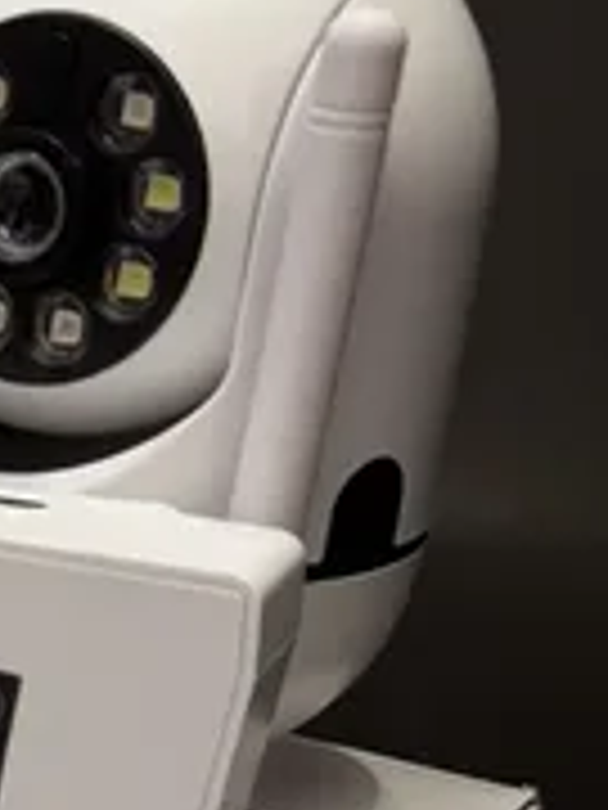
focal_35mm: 96
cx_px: -590
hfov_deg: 13.3
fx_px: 2248
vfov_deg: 19.2
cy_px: 999
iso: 320
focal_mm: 6.76
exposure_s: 1/50
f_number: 1.78
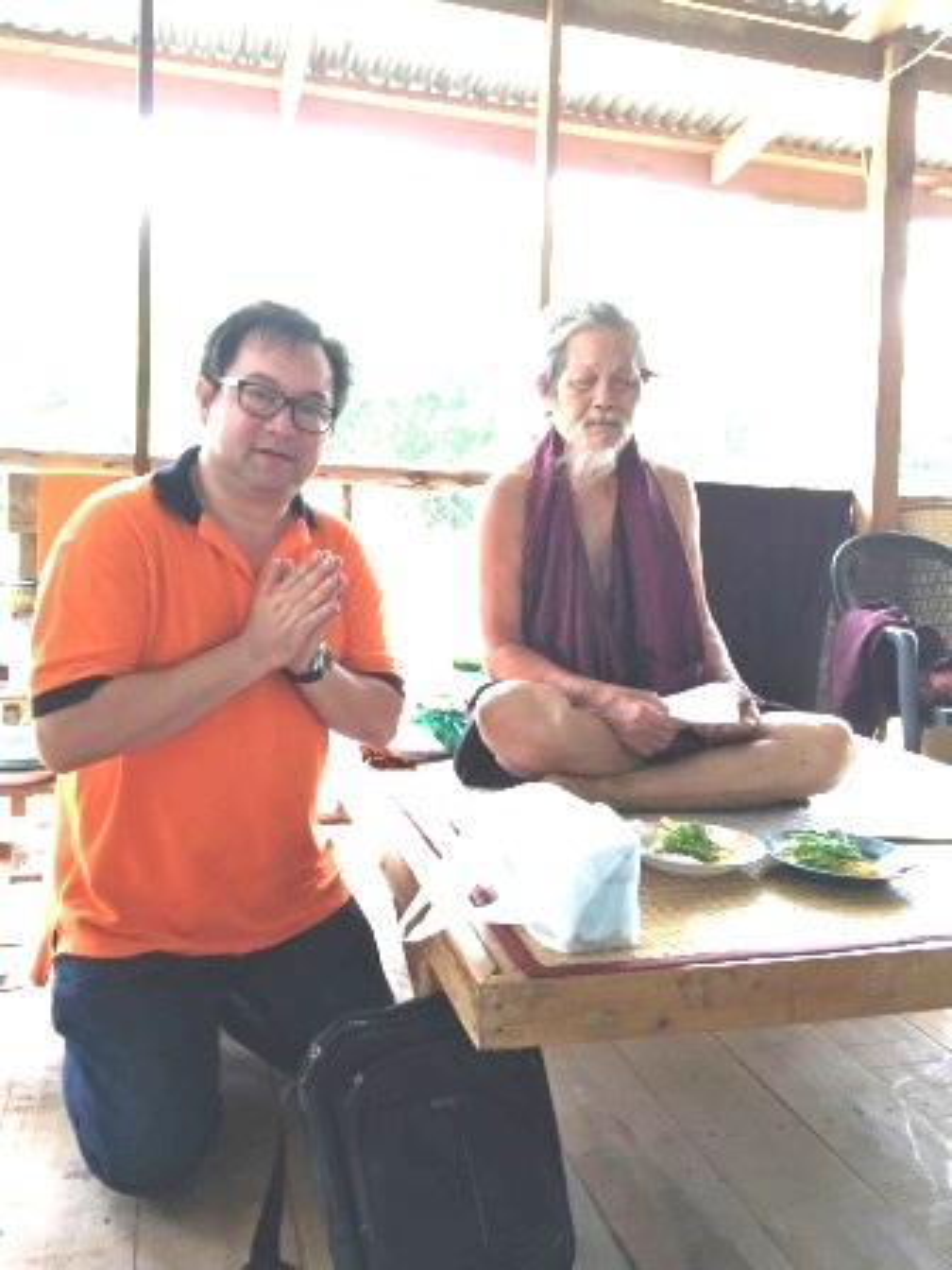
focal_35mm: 29
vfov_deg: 61.7
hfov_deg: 48.2
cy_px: 635
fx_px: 1063
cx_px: 476
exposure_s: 1/134
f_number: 2.2
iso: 32
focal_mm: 4.15
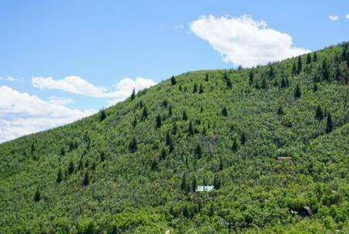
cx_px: 223
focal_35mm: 60
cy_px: 122
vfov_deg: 22.7
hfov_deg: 33.2
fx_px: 582
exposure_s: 1/125
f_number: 9
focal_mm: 42
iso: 100
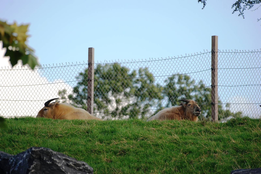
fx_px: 2395
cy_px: 87
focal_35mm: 330
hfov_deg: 6.2
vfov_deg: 4.2
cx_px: 130
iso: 320
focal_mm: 220
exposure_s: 1/500
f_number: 5.3
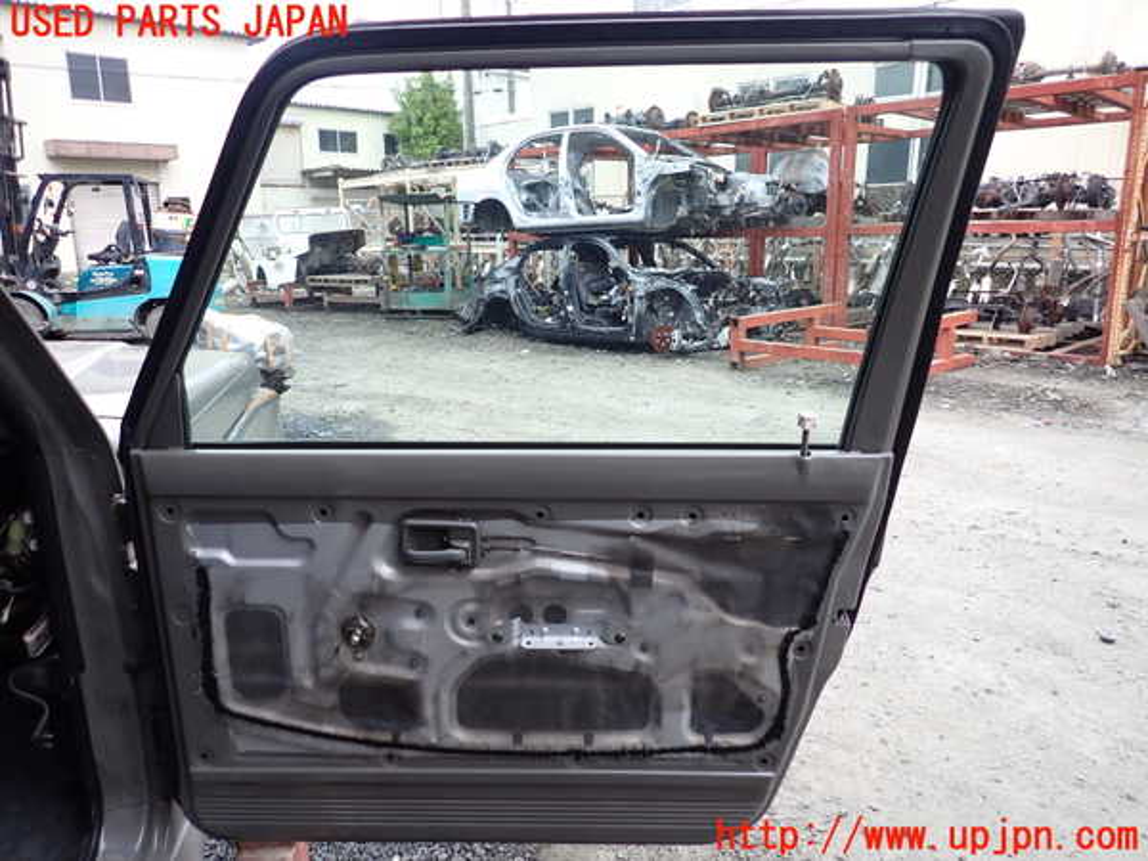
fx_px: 829
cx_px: 574
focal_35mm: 25
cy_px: 430
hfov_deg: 69.4
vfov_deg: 54.9
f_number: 2
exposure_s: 1/125
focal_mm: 4.5
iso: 125
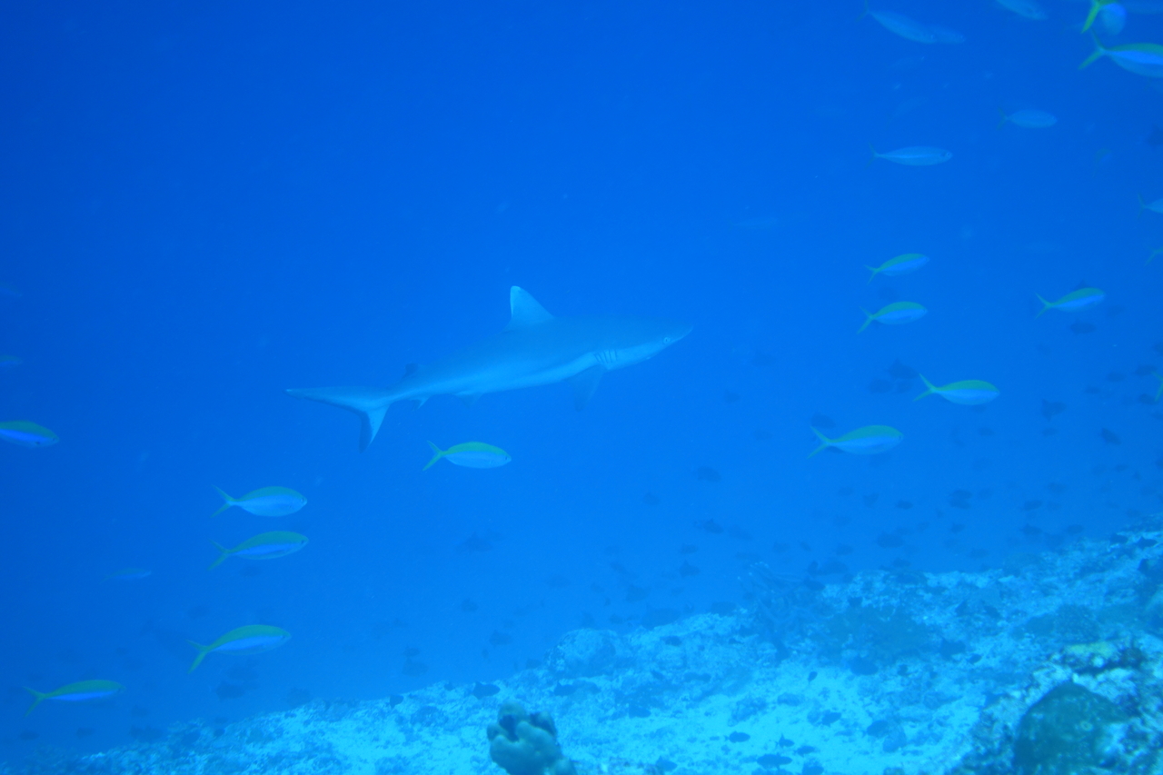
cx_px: 582
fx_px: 2099
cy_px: 388
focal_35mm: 65
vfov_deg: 20.9
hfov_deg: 31.0
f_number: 2.8
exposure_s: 1/80
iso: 125
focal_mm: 23.73
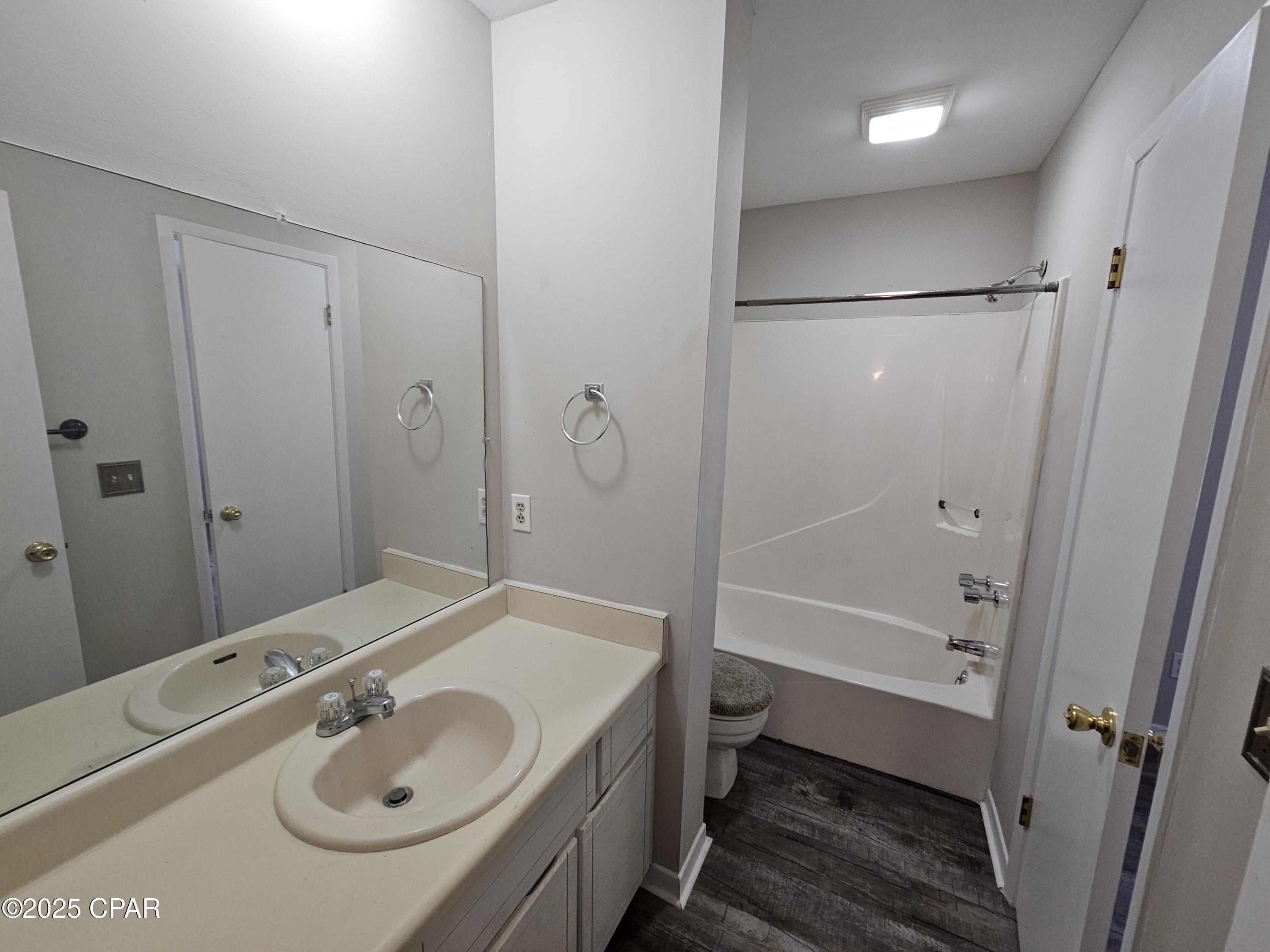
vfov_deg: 89.9
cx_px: 635
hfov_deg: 106.2
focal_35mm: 13
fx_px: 477
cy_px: 476
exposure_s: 1/60
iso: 200
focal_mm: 2.2
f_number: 2.2
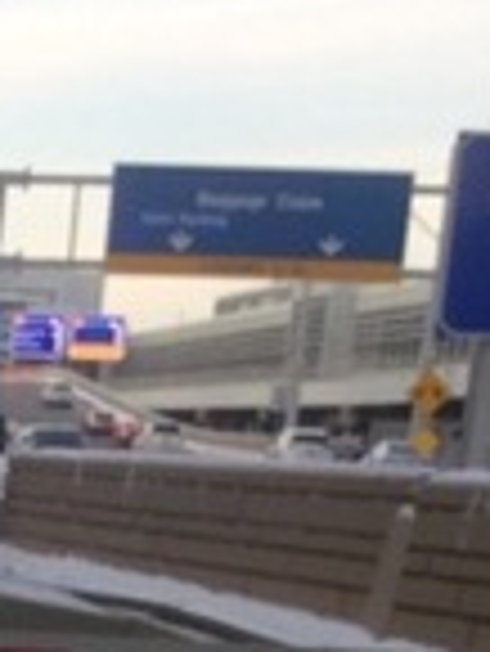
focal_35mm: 171
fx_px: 3223
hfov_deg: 8.0
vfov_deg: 10.7
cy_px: 1228
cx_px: -701
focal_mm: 3.3
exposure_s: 1/311
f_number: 2.4
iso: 25
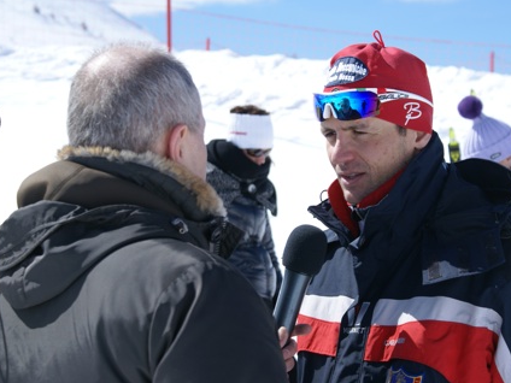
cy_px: 192
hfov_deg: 20.0
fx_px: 1447
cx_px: 274
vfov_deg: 15.1
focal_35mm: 98
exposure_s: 1/500
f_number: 7.1
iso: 100
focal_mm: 60
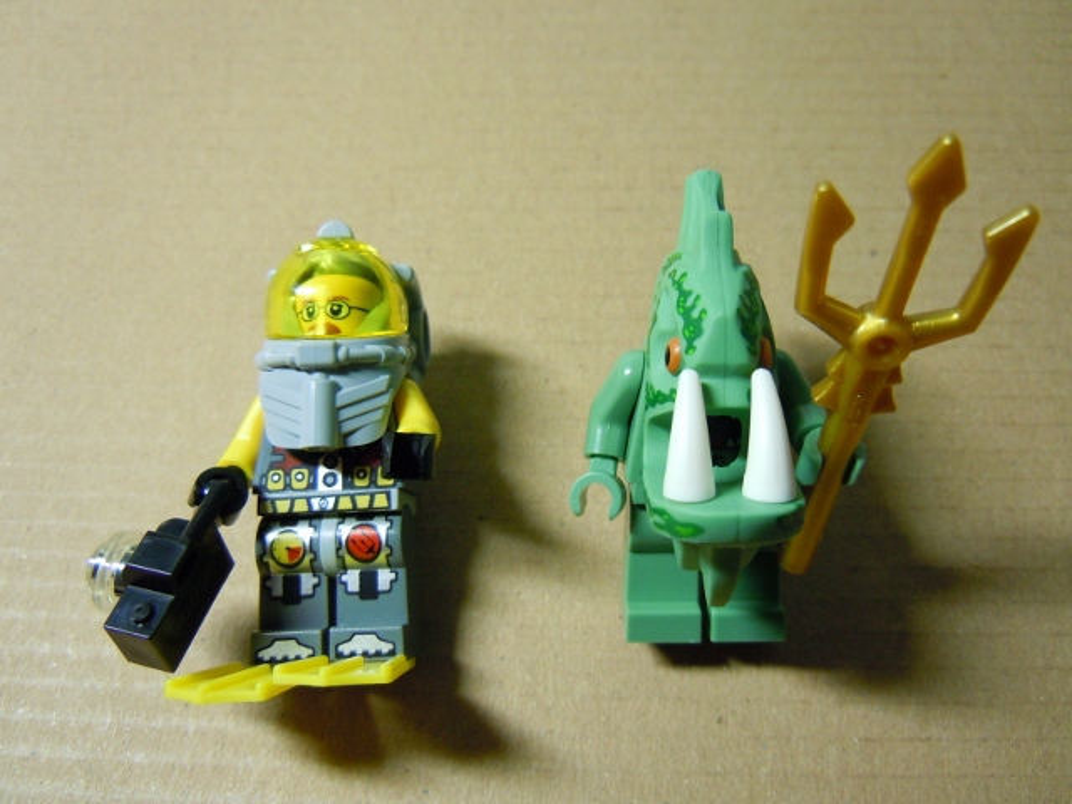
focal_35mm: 30
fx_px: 929
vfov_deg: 46.8
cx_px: 536
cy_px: 402
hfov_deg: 60.0
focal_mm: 5.4
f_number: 3.5
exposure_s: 1/50
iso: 400
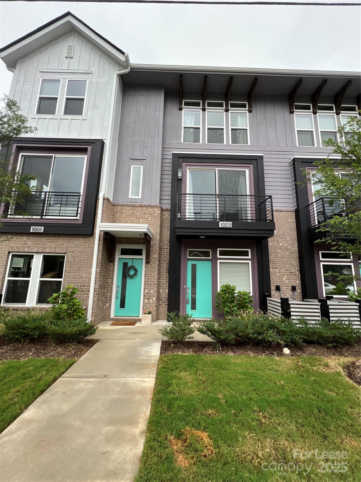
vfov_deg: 106.2
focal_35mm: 13
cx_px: 180
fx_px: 181
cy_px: 241
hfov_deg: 89.9
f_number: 1.8
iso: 32
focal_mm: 1.57
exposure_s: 1/298
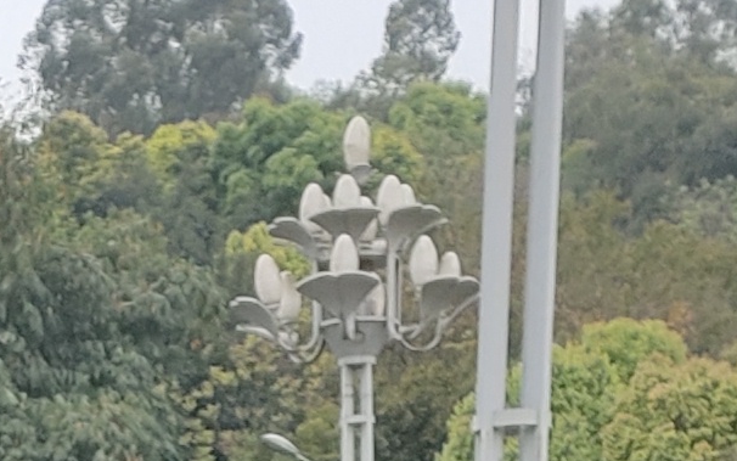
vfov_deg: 7.1
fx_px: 3234
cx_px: -343
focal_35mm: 161
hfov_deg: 12.4
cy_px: 1484
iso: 166
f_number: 1.79
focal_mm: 4.76
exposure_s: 1/118
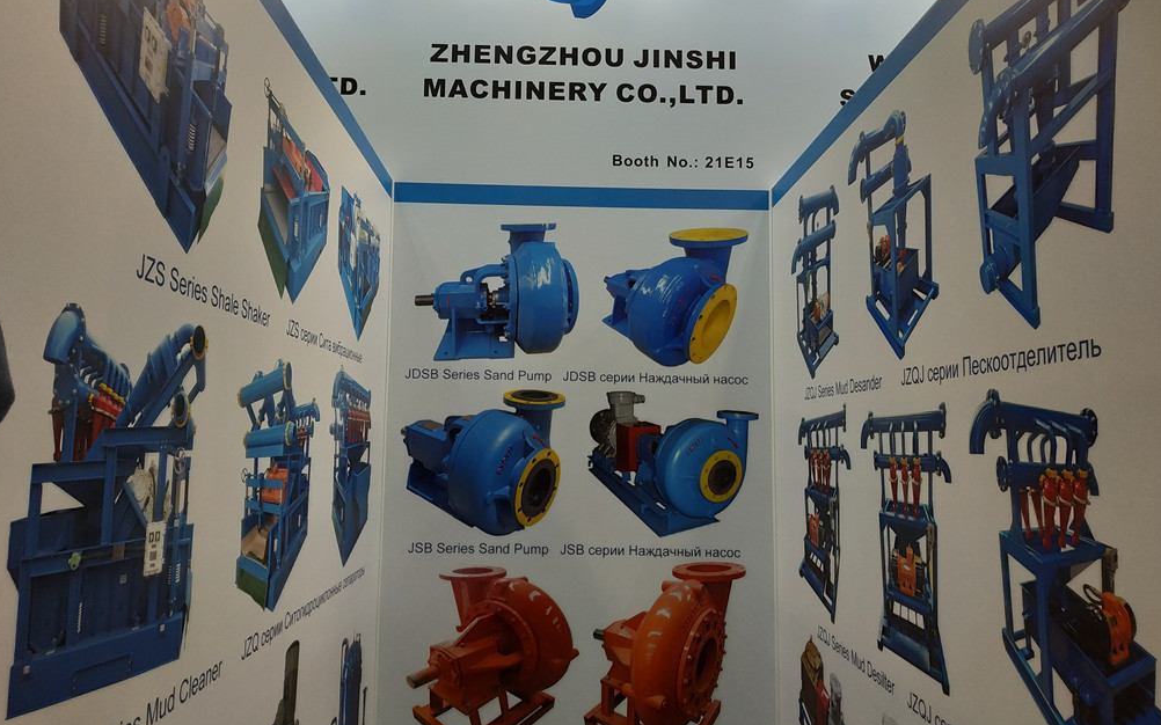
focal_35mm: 26
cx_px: 579
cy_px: 346
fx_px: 823
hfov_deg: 70.4
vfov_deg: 47.6
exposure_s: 1/100
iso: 160
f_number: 1.9
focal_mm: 3.94
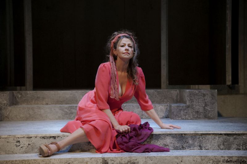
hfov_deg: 27.0
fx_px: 514
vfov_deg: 18.2
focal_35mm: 75
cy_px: 82
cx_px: 124
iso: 3200
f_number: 4.5
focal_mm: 75
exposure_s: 1/200
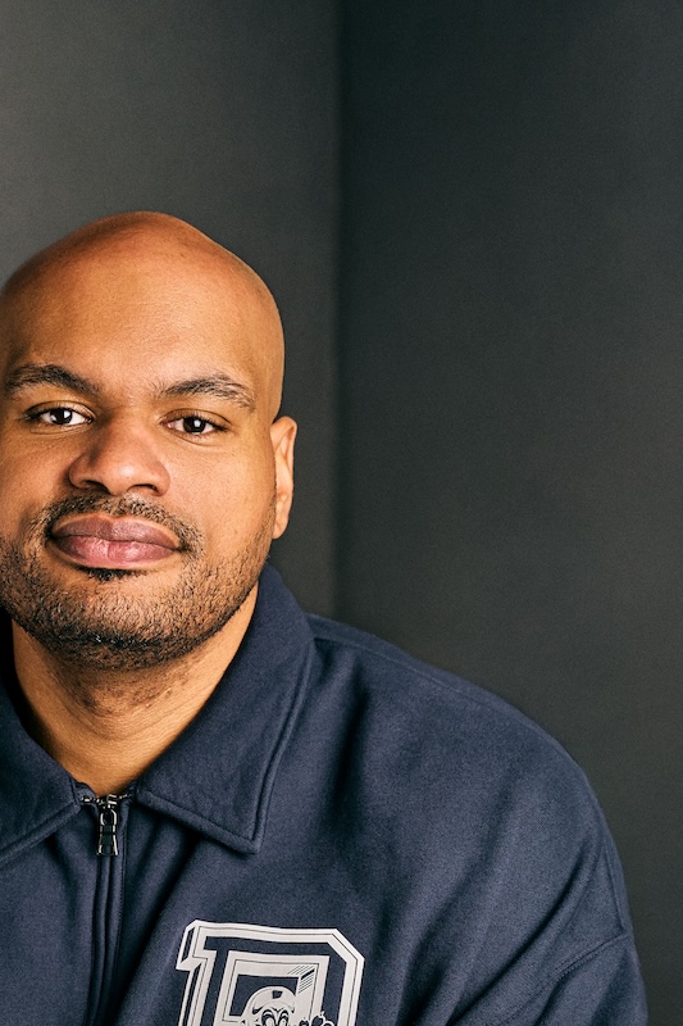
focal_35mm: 82
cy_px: 998
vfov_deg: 23.8
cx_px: -29
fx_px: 2332
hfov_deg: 16.3
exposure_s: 1/125
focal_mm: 36.4
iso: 200
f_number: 2.8
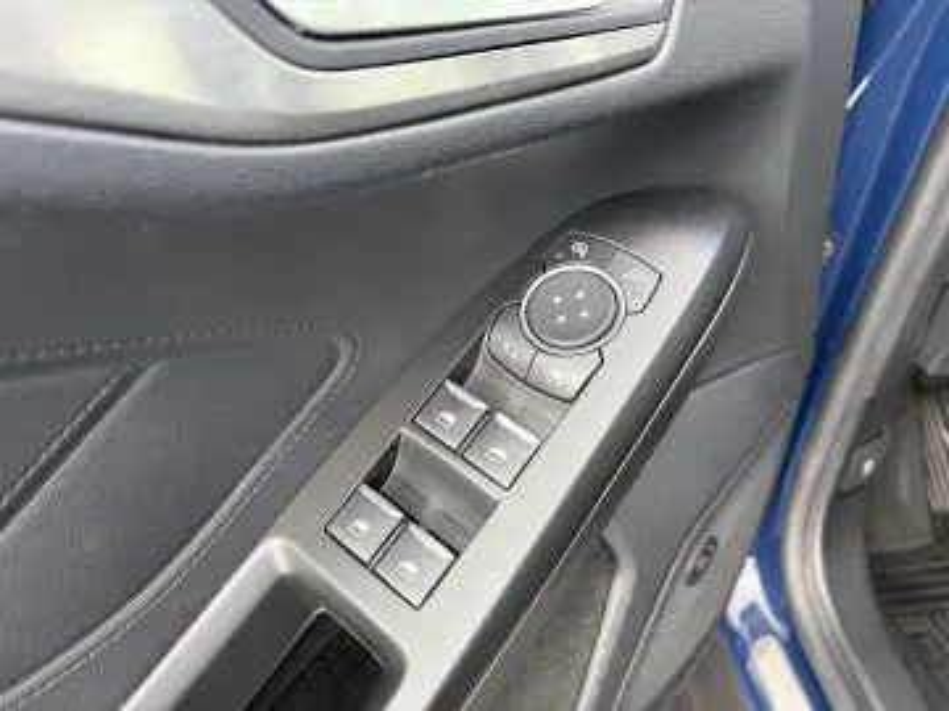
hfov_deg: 67.3
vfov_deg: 53.1
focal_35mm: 26
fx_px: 713
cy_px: 356
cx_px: 474
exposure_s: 1/139
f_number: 1.6
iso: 80
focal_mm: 5.96
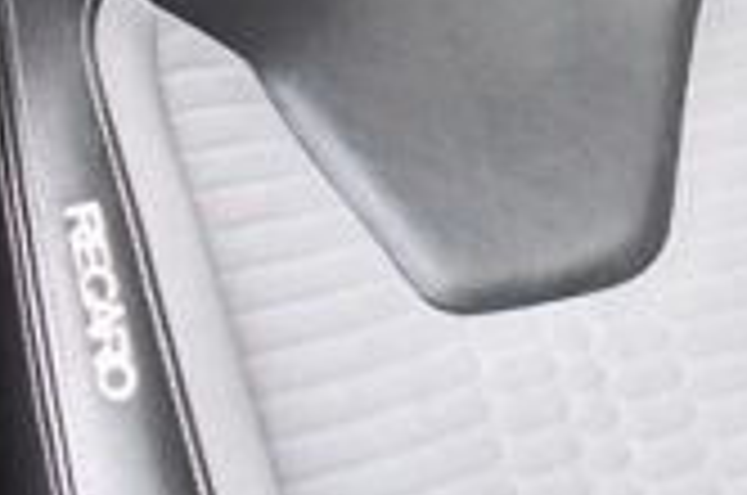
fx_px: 2402
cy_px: -380
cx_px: 914
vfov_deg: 11.0
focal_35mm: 116
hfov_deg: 16.9
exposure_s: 1/125
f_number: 3.5
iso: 2200
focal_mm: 20
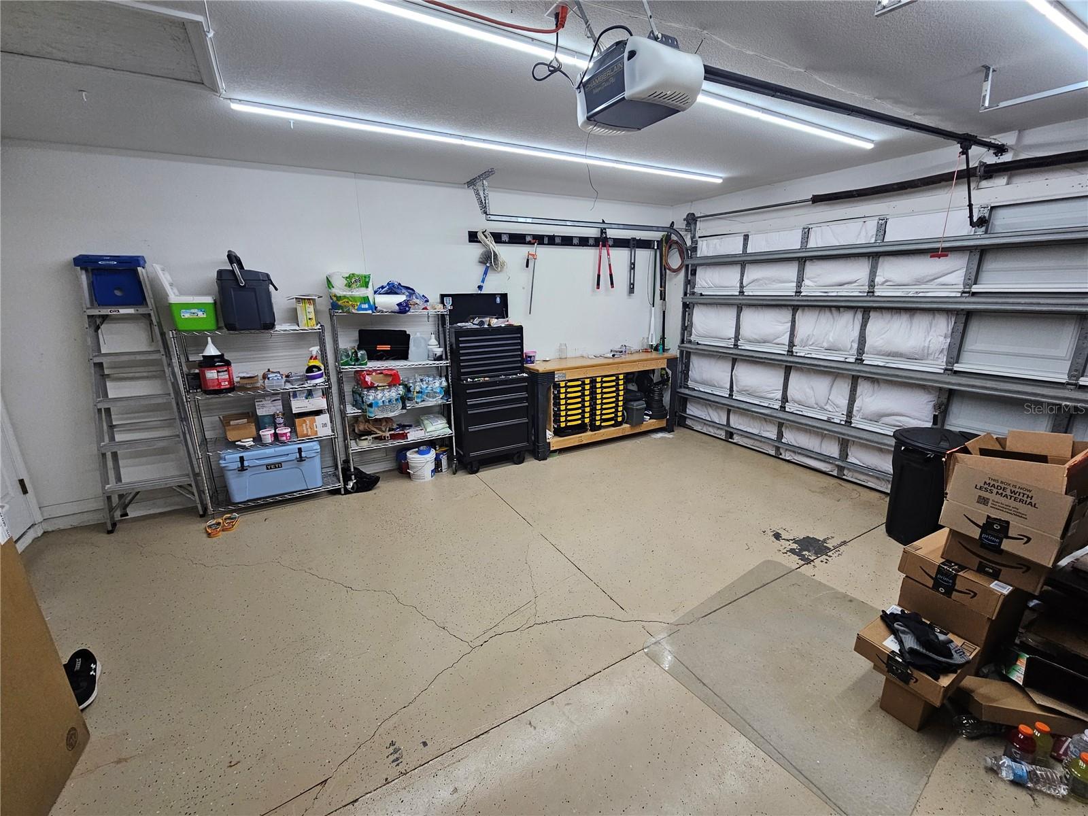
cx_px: 544
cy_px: 408
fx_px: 409
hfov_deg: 106.2
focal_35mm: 13
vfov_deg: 89.9
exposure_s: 1/60
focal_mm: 2.2
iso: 125
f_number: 2.2
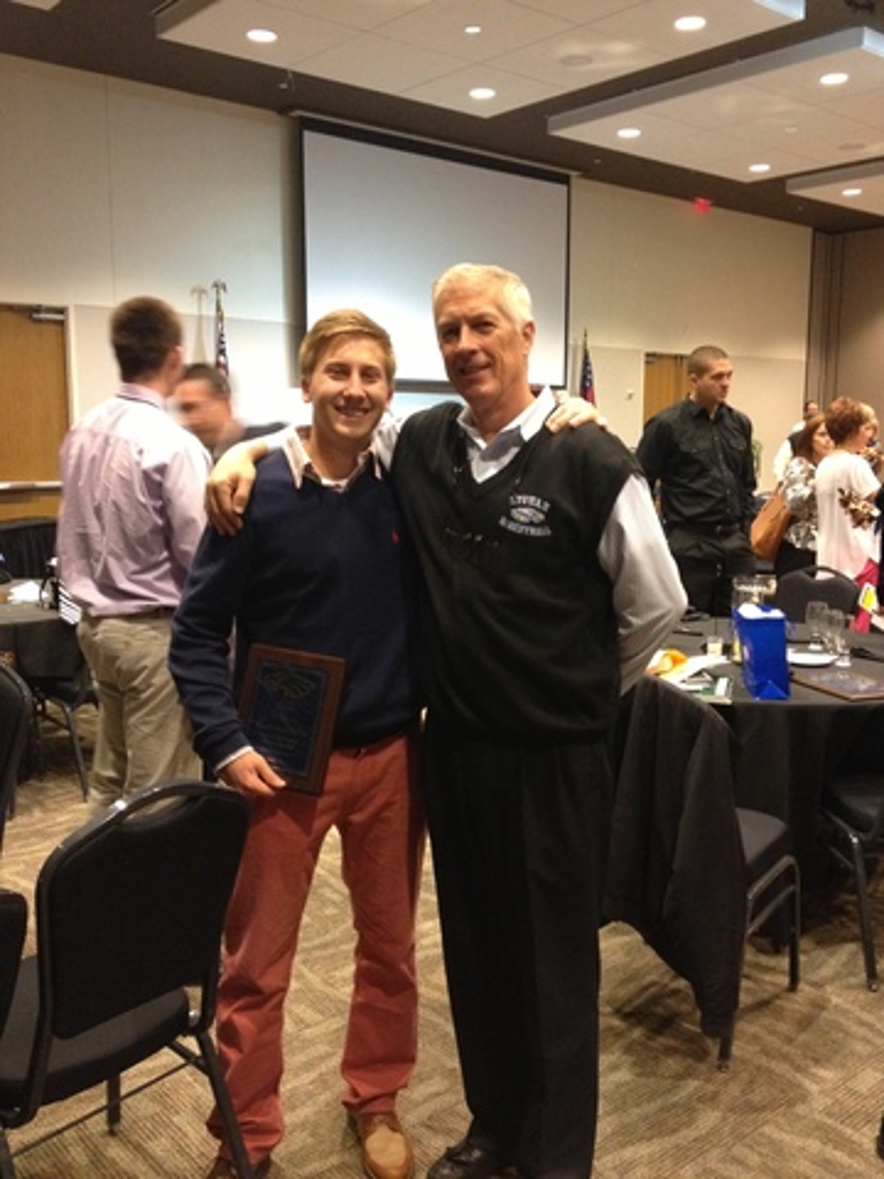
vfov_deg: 52.6
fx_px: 1192
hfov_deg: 40.7
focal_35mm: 35
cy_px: 590
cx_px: 442
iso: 320
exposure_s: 1/20
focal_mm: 4.28
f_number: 2.4
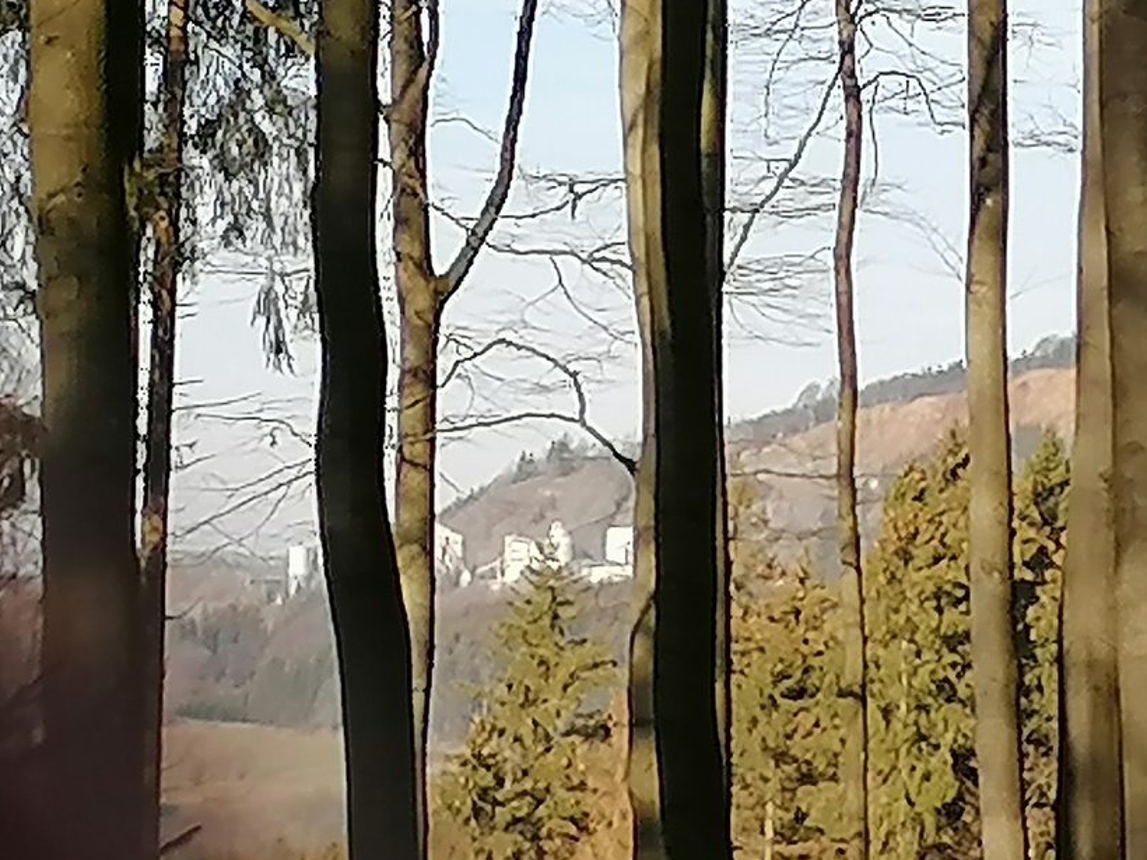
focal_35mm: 215
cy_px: 611
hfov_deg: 9.2
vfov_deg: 6.9
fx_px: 7124
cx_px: 789
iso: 50
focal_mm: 4.75
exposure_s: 1/879
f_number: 1.8
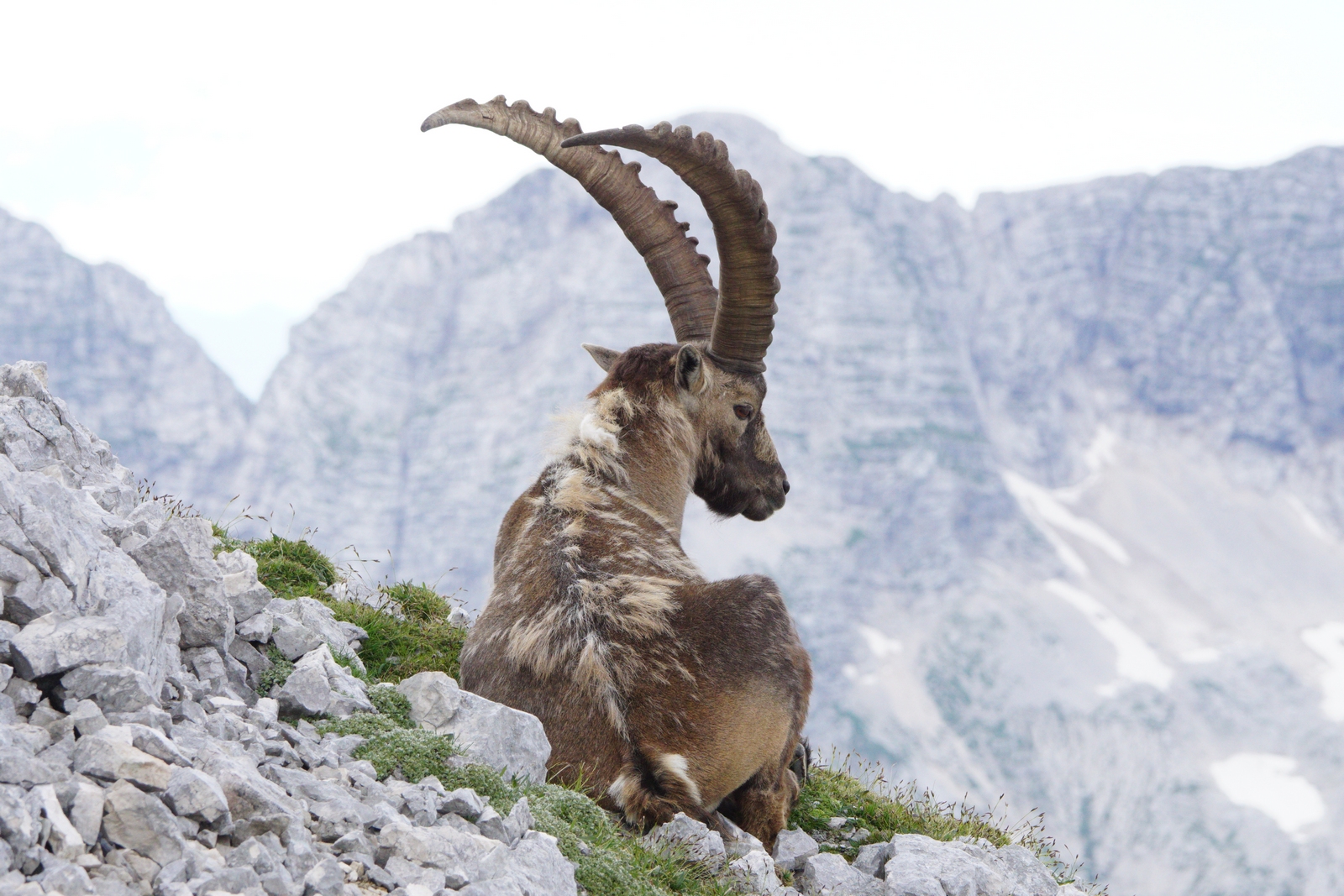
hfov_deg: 7.6
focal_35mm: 270
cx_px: 672
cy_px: 448
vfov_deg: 5.1
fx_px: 10080
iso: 800
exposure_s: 1/320
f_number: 10
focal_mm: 180
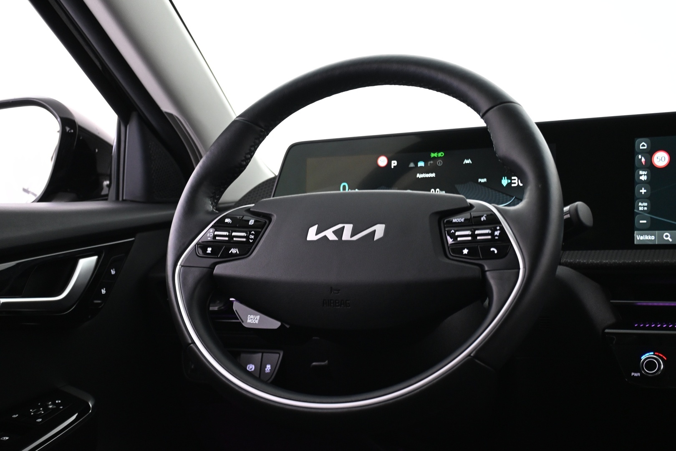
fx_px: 887
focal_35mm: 47
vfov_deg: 28.5
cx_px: 338
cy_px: 226
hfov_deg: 41.7
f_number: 5
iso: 1600
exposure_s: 1/15
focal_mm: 31.5
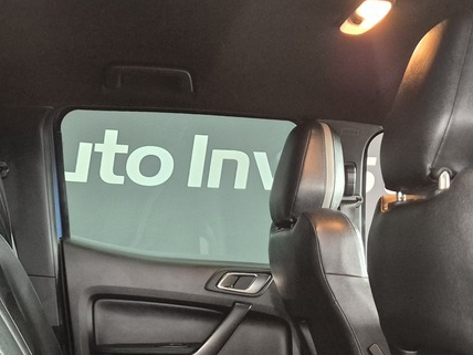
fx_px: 752
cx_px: 340
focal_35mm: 55
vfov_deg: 24.8
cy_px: 385
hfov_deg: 34.4
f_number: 1.8
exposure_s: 1/50
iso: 1600
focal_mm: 5.4
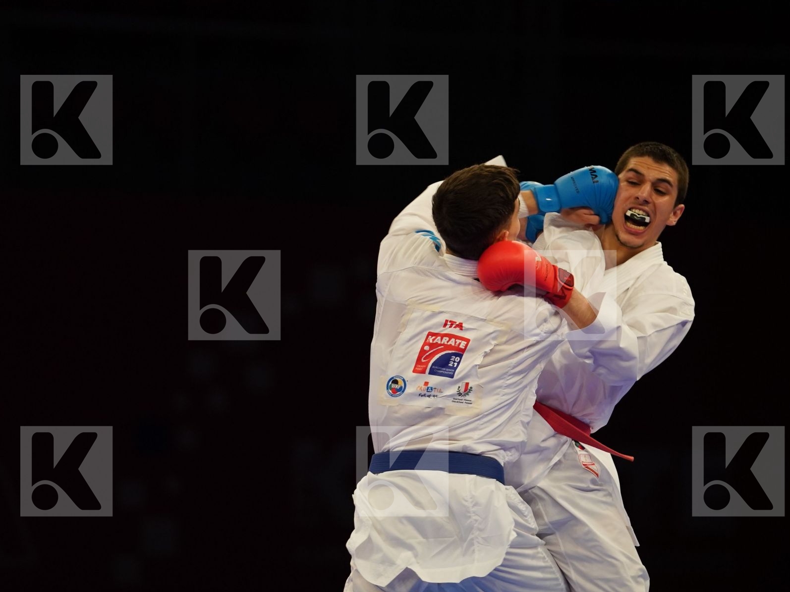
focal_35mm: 291
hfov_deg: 6.8
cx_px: 402
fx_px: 6640
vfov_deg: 5.1
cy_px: 295
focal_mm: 179
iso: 2000
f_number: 2.8
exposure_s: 1/1000
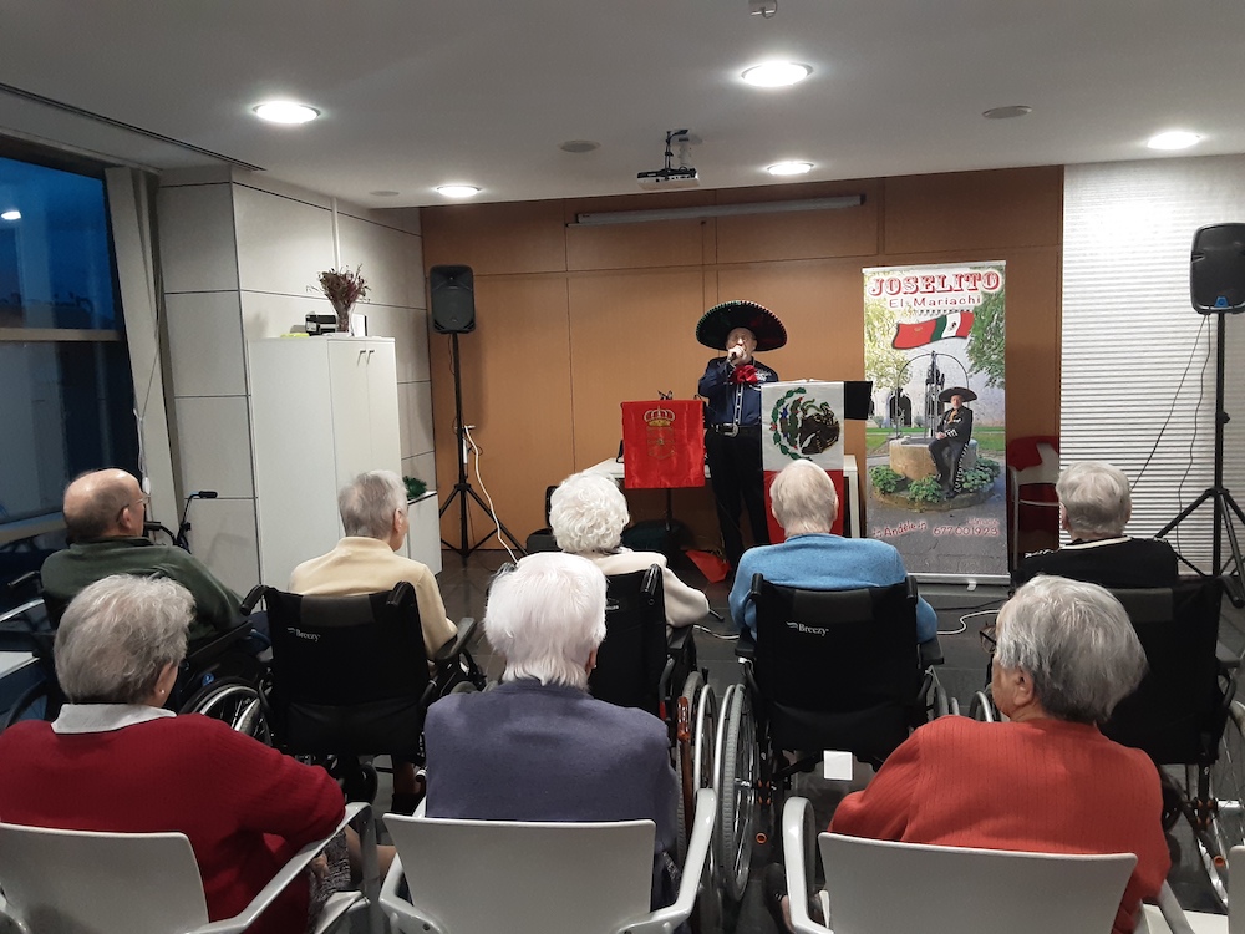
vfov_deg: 49.7
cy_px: 467
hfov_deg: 63.4
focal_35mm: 28
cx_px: 622
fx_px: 1007
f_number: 1.9
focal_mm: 2.9
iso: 160
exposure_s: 1/33
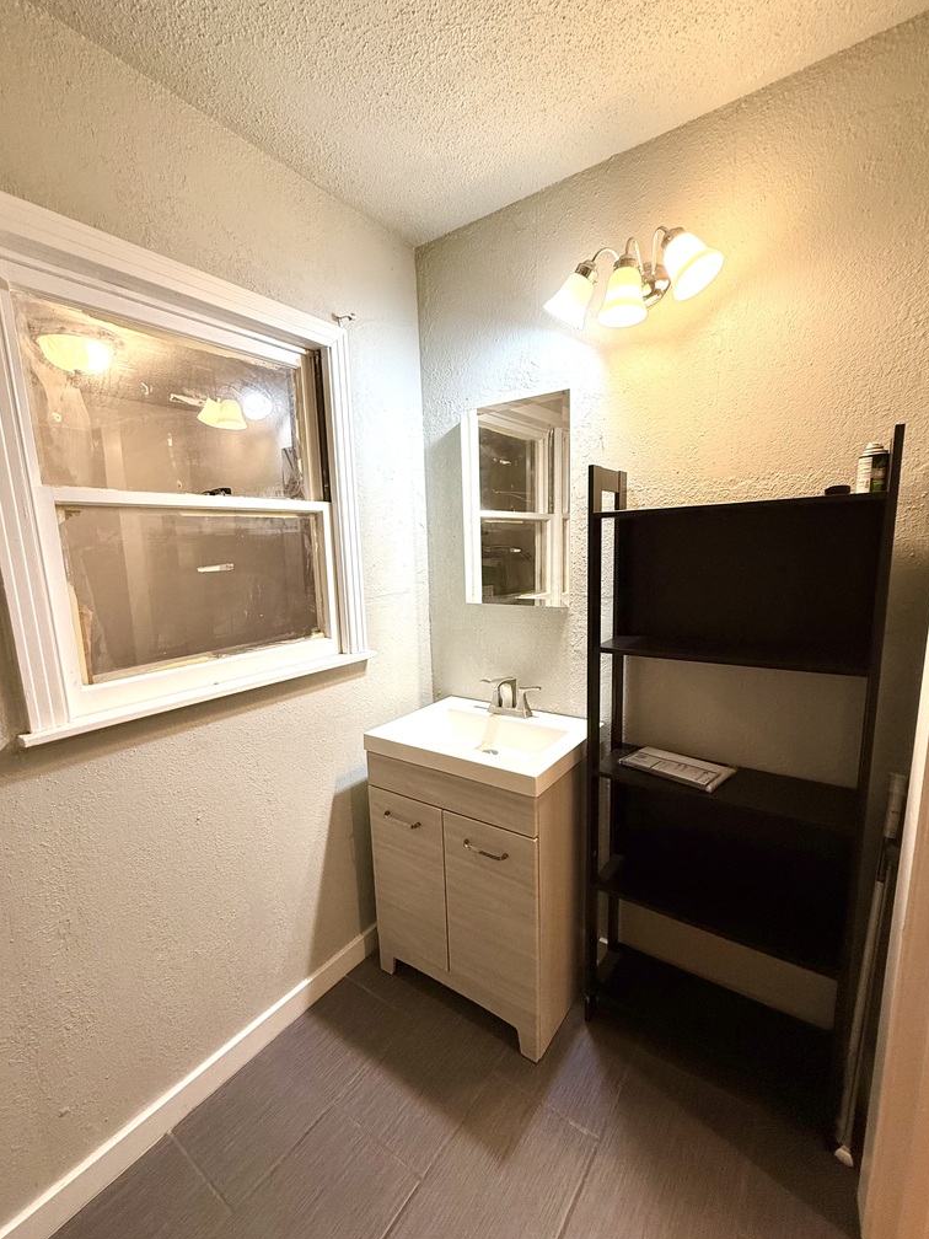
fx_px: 537
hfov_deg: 81.7
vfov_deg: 98.1
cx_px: 449
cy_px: 639
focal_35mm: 15
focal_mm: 2.22
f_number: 2.2
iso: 200
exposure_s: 1/120
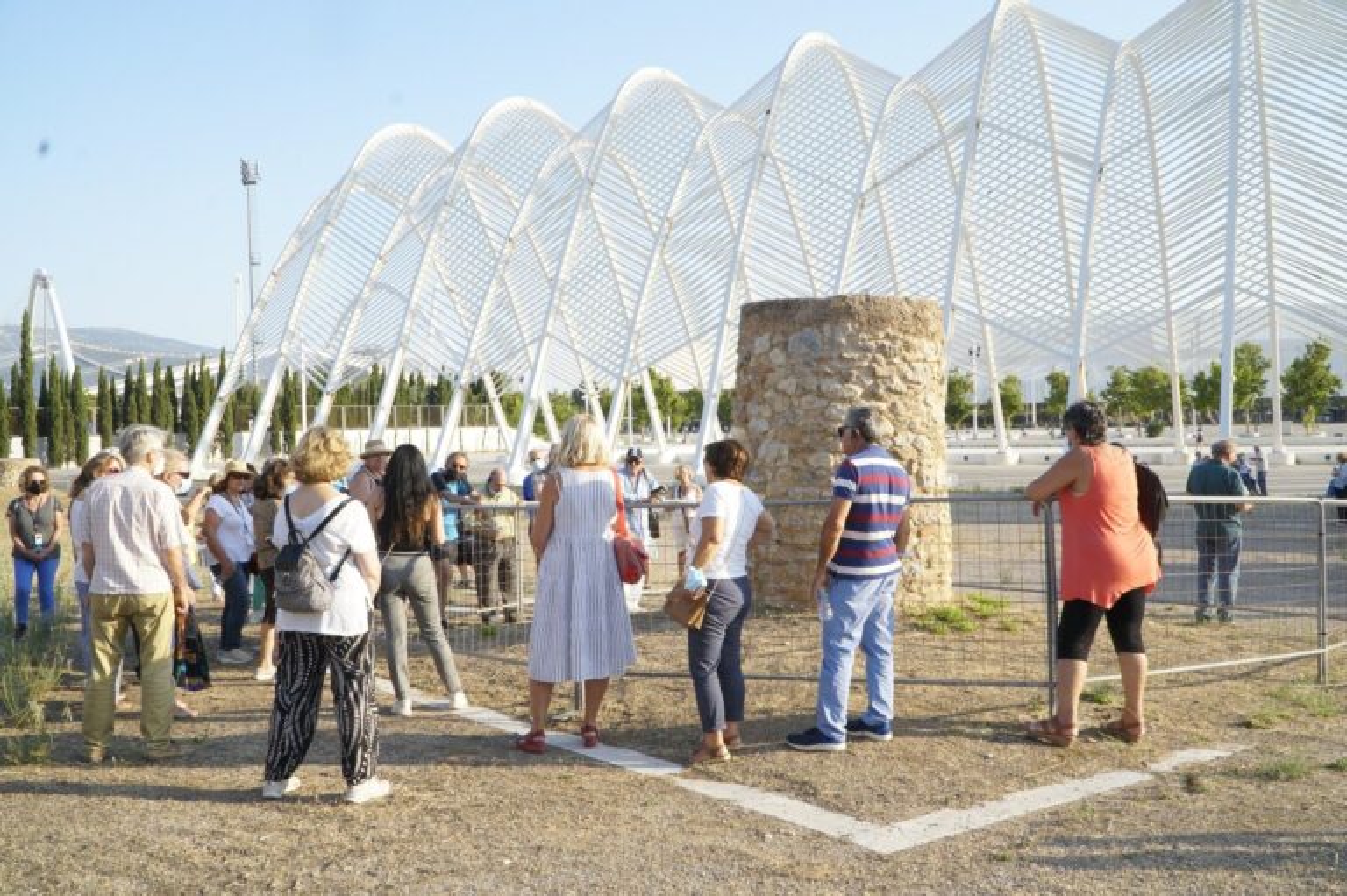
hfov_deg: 62.0
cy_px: 448
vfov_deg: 43.6
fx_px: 1122
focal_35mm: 30
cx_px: 674
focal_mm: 20
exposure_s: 1/160
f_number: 14
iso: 640
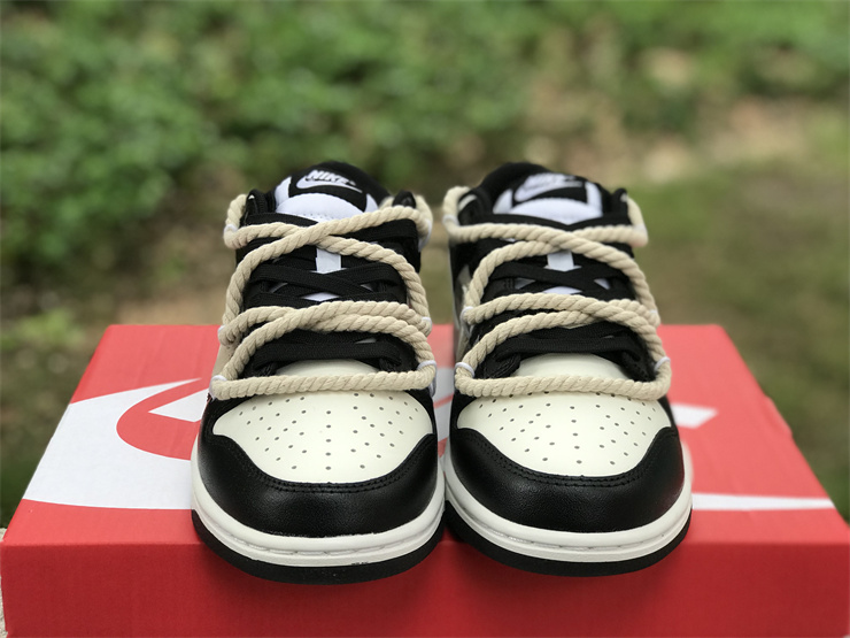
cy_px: 319
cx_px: 425
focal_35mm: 57
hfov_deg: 33.8
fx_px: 1400
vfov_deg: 25.7
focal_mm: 6.6
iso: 40
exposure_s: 1/50
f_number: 2.8
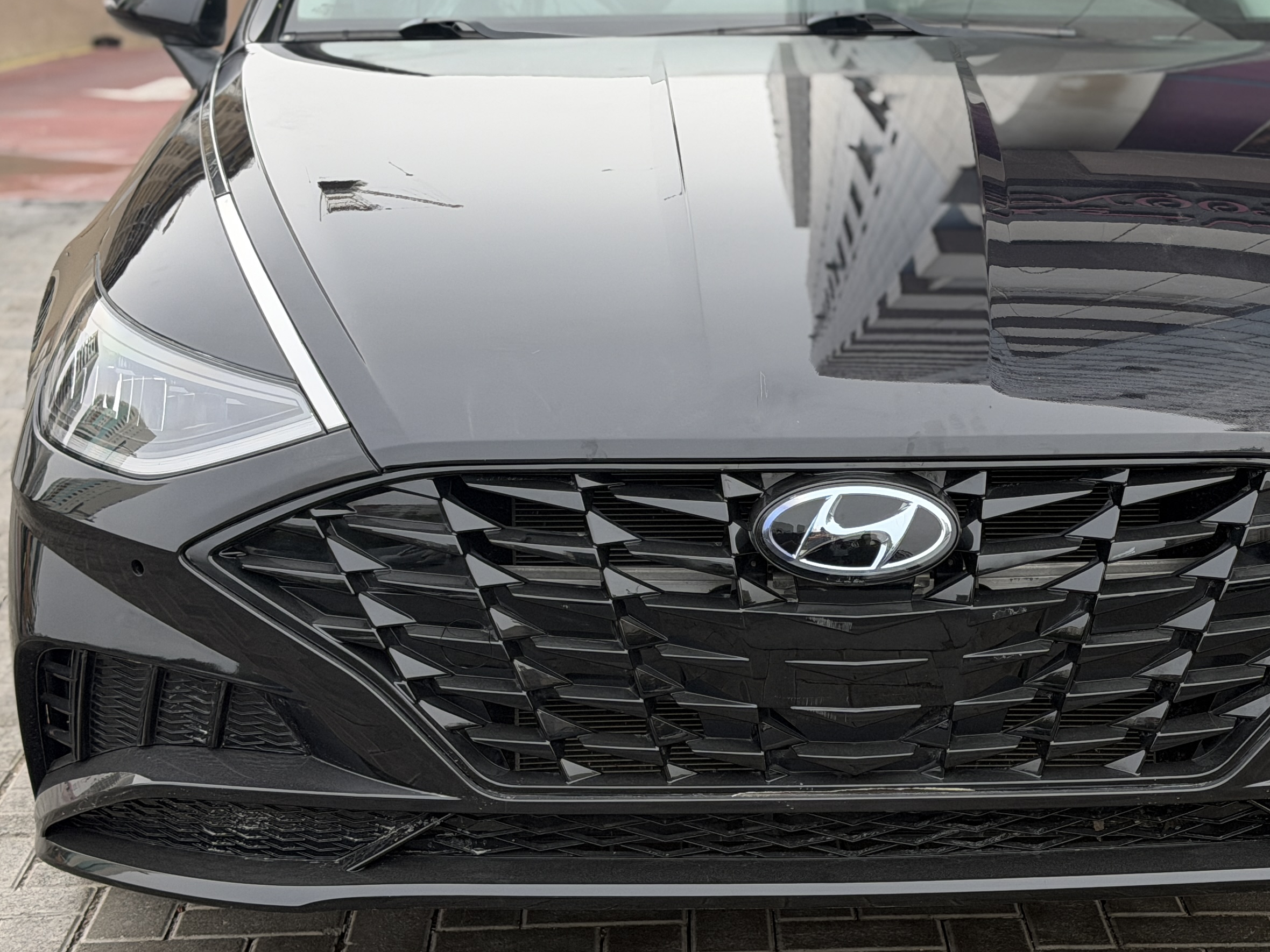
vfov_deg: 18.0
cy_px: 392
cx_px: 852
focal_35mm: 82
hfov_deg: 23.7
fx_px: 3008
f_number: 1.78
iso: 64
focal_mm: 6.76
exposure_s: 1/641
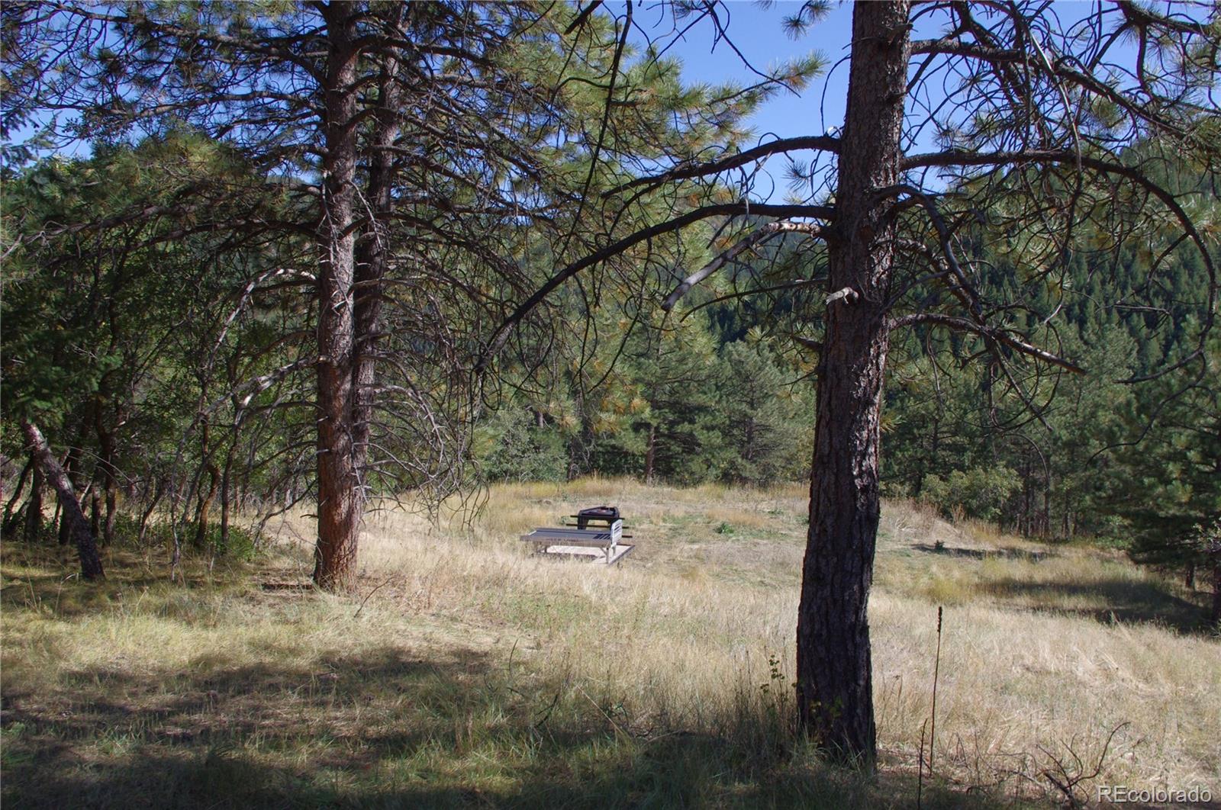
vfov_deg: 42.2
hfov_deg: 60.4
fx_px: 1050
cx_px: 610
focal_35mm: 31
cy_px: 405
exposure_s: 1/400
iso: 400
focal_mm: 21.25
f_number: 9
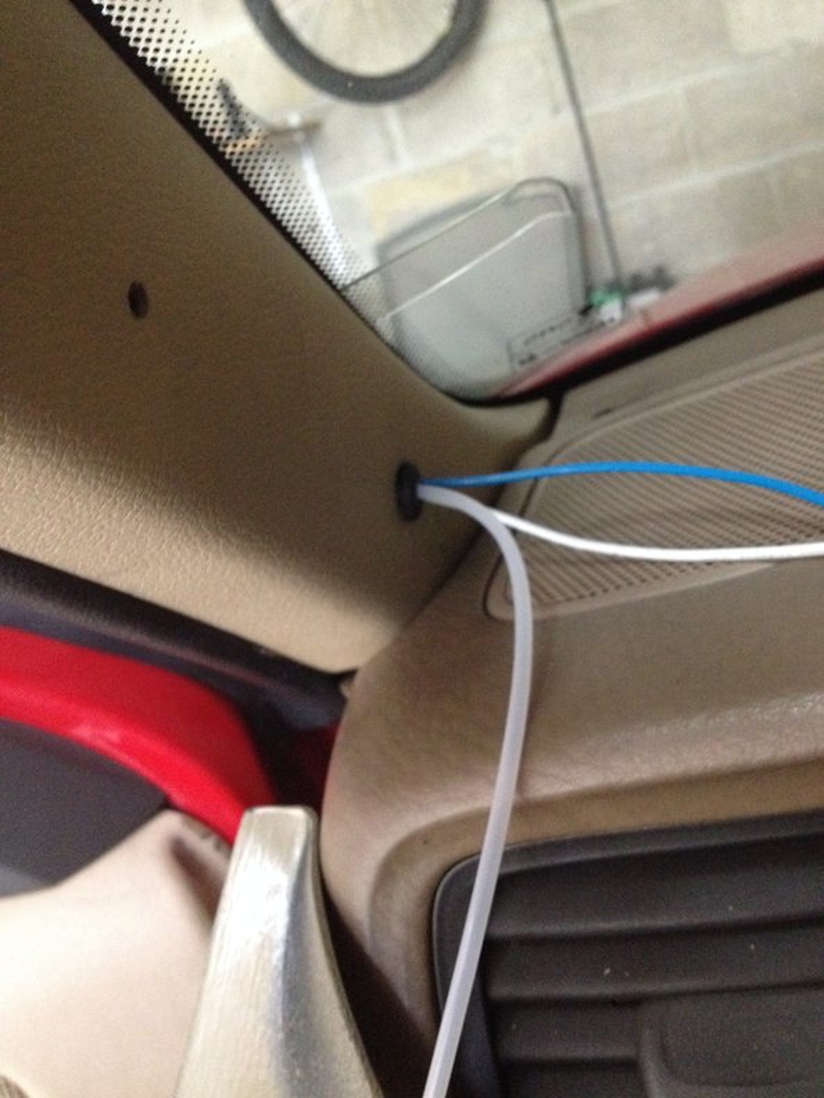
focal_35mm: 35
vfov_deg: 52.6
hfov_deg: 40.7
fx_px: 1111
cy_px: 549
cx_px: 412
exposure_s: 1/15
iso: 500
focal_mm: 4.28
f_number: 2.4
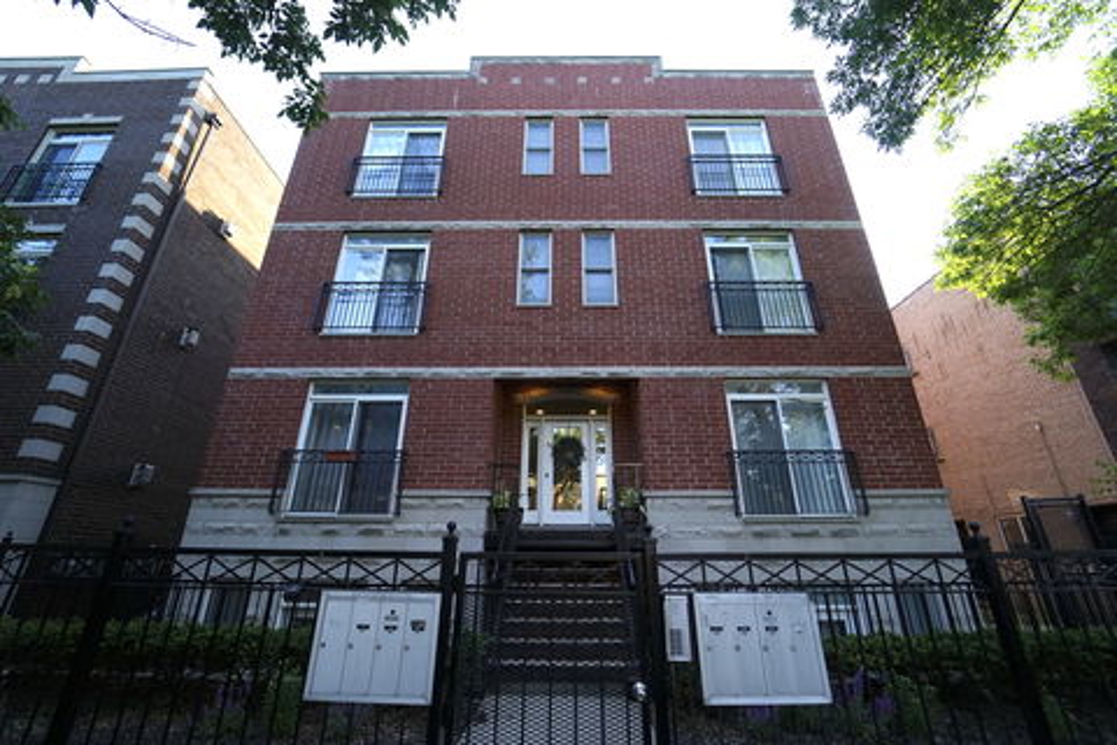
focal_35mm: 14
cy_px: 372
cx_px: 558
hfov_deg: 104.3
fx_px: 434
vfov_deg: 81.2
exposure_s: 1/1600
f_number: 3.5
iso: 800
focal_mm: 14
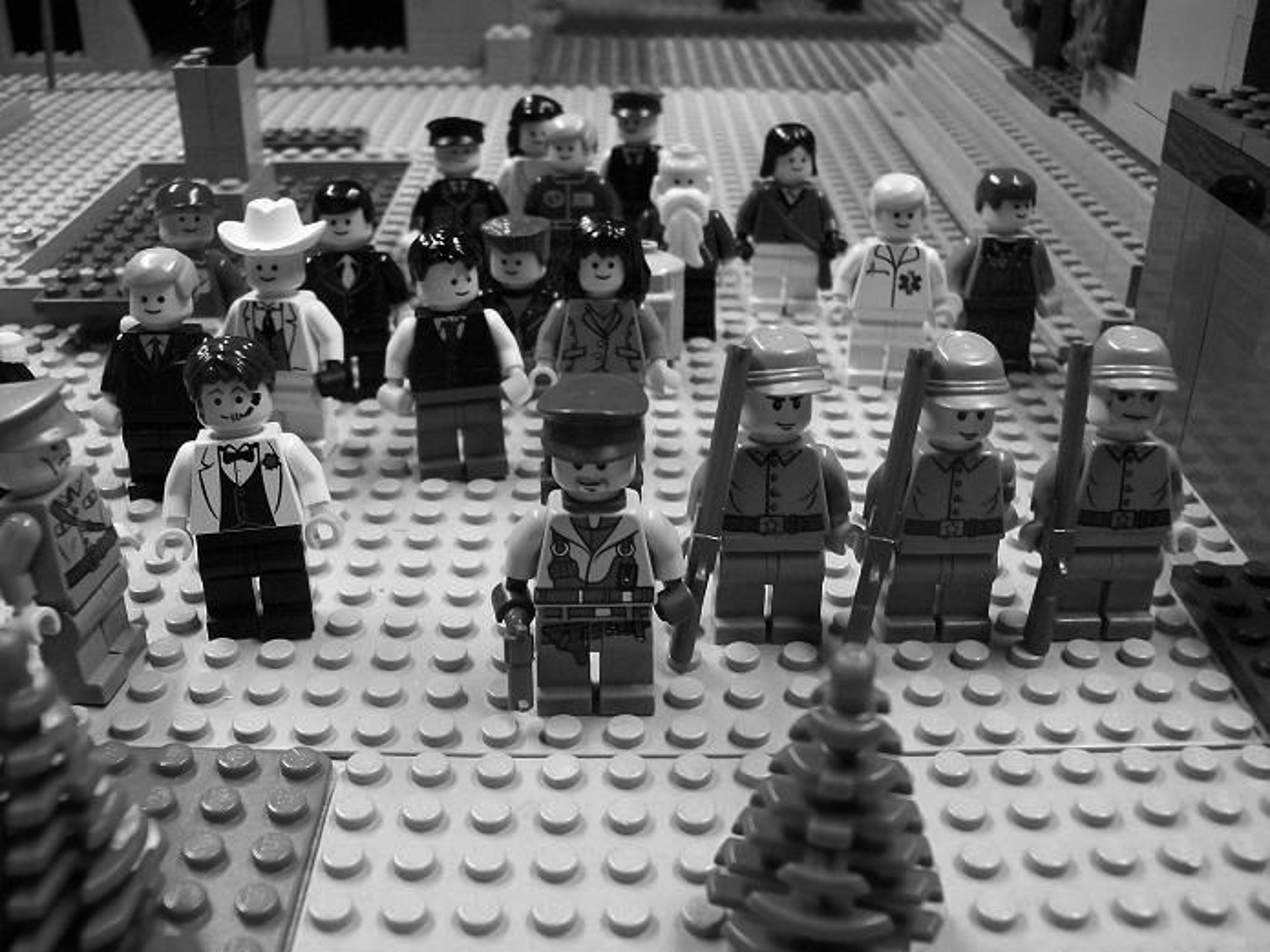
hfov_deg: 51.4
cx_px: 635
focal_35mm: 36
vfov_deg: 39.6
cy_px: 476
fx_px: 1321
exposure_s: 1/30
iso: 160
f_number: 2.7
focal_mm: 6
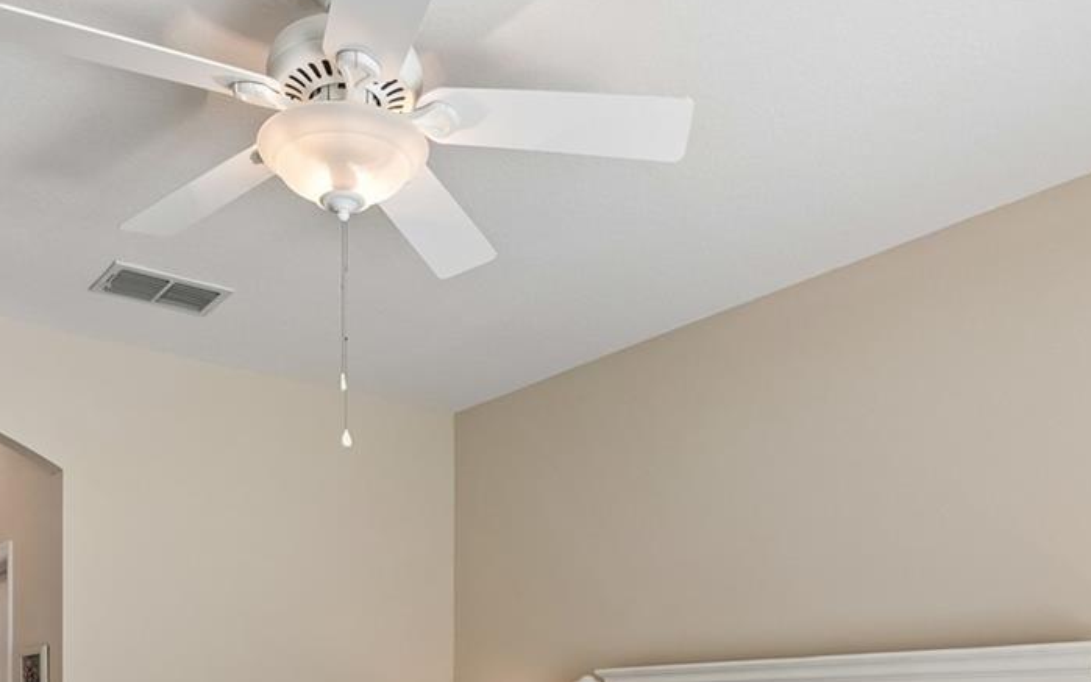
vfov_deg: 32.7
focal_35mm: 35
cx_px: 450
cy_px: 712
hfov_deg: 55.0
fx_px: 1041
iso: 100
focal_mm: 10
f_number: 7.1
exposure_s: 1/25
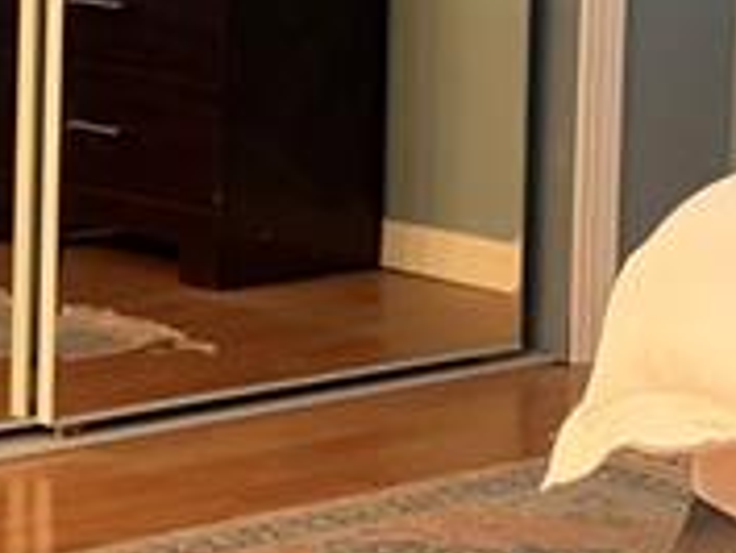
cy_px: -150
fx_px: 3191
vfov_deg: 9.7
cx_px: 112
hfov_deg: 13.1
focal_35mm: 150
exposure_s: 1/30
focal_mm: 5.96
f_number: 1.6
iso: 640
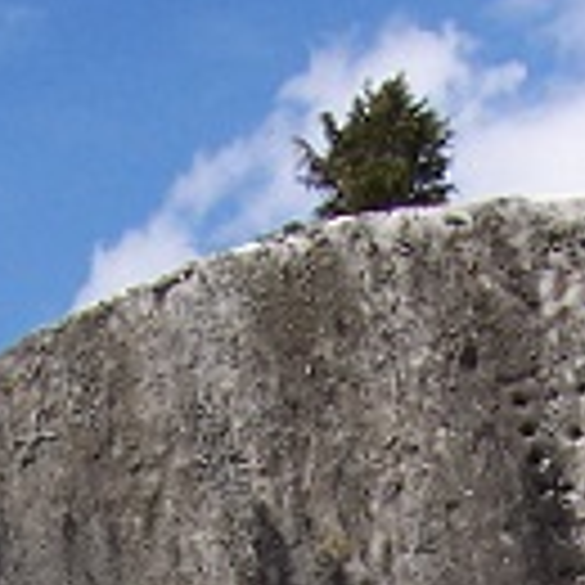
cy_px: 1328
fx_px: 2887
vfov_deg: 10.3
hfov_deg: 11.5
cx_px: 486
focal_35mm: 151
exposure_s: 1/750
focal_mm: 5.6
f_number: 5.6
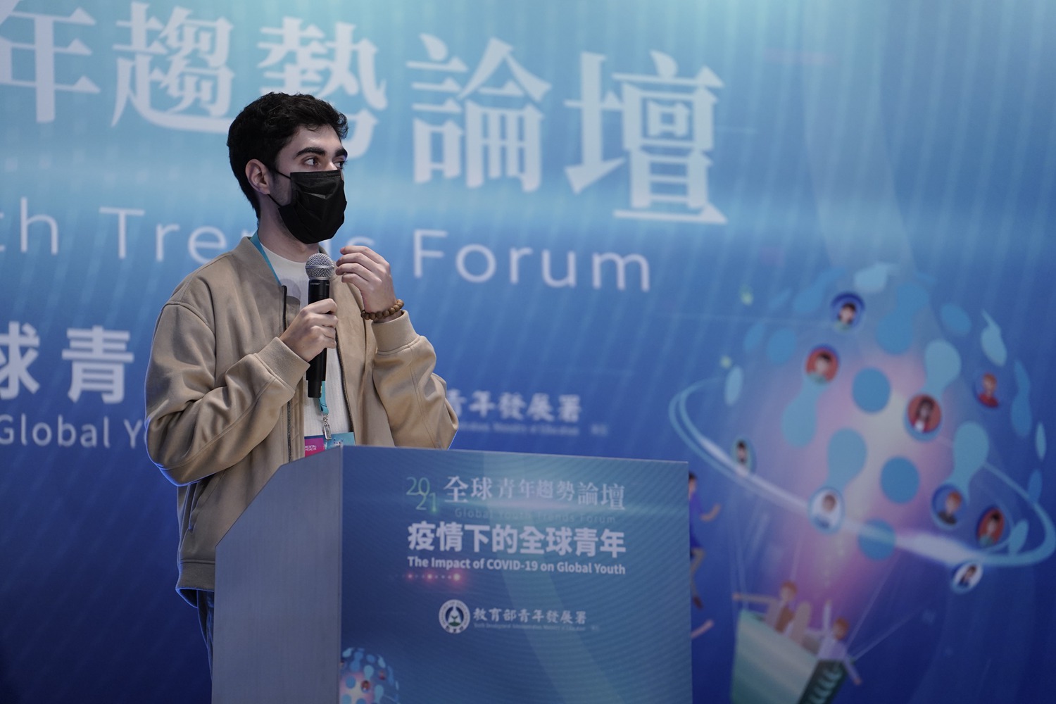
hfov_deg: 15.4
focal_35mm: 133
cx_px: 528
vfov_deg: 10.3
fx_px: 3901
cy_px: 352
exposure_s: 1/500
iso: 2000
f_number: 2.8
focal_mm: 133
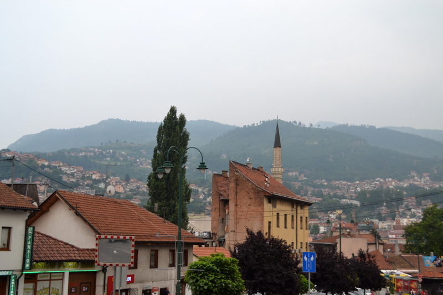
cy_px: 148
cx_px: 222
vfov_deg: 31.9
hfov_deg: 46.4
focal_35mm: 42
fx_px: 517
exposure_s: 1/125
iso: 400
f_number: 5.6
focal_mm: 28
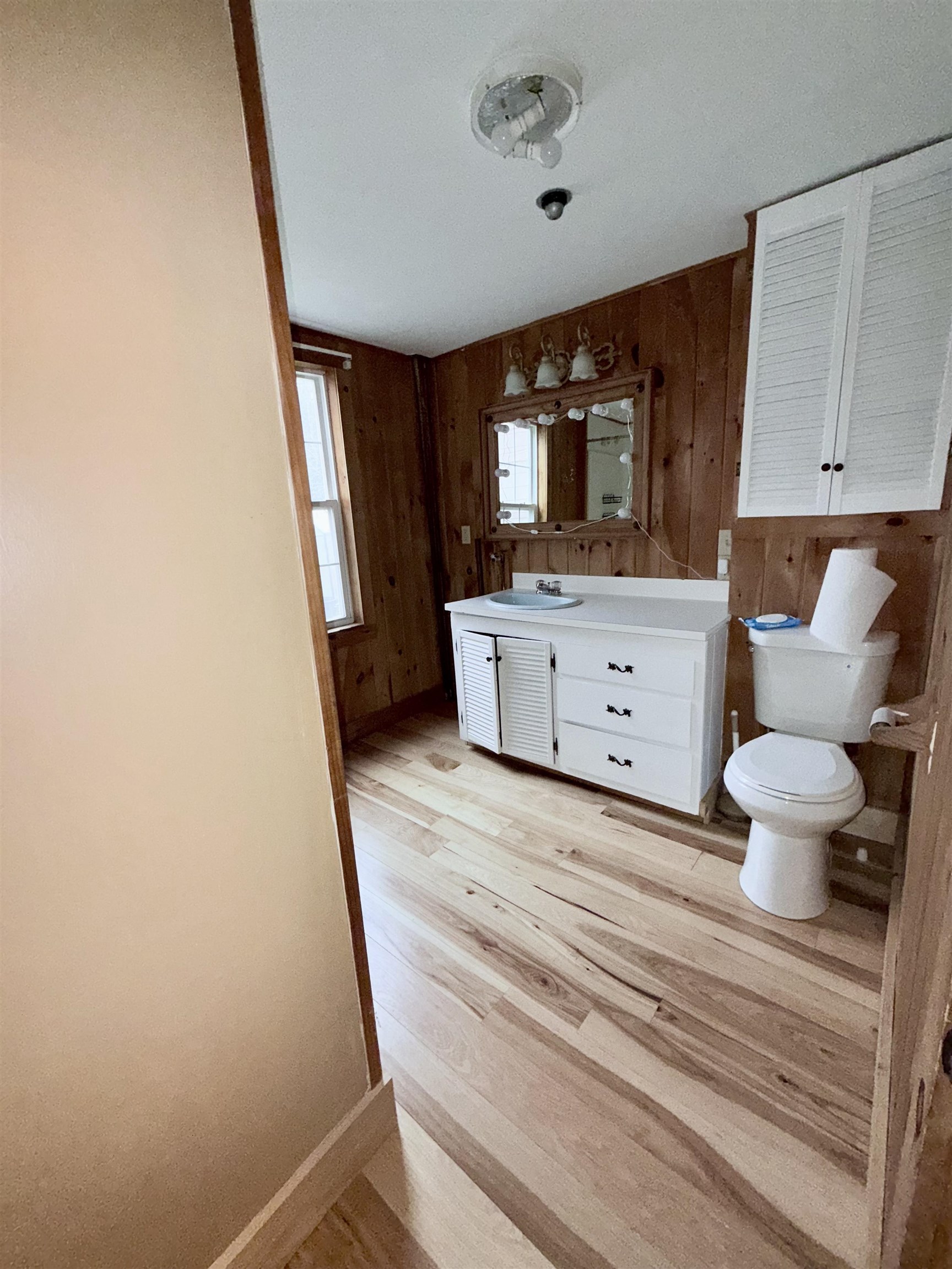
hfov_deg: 85.7
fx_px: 513
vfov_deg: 102.1
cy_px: 634
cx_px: 476
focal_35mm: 14
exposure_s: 1/67
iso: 80
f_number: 2.2
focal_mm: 2.22
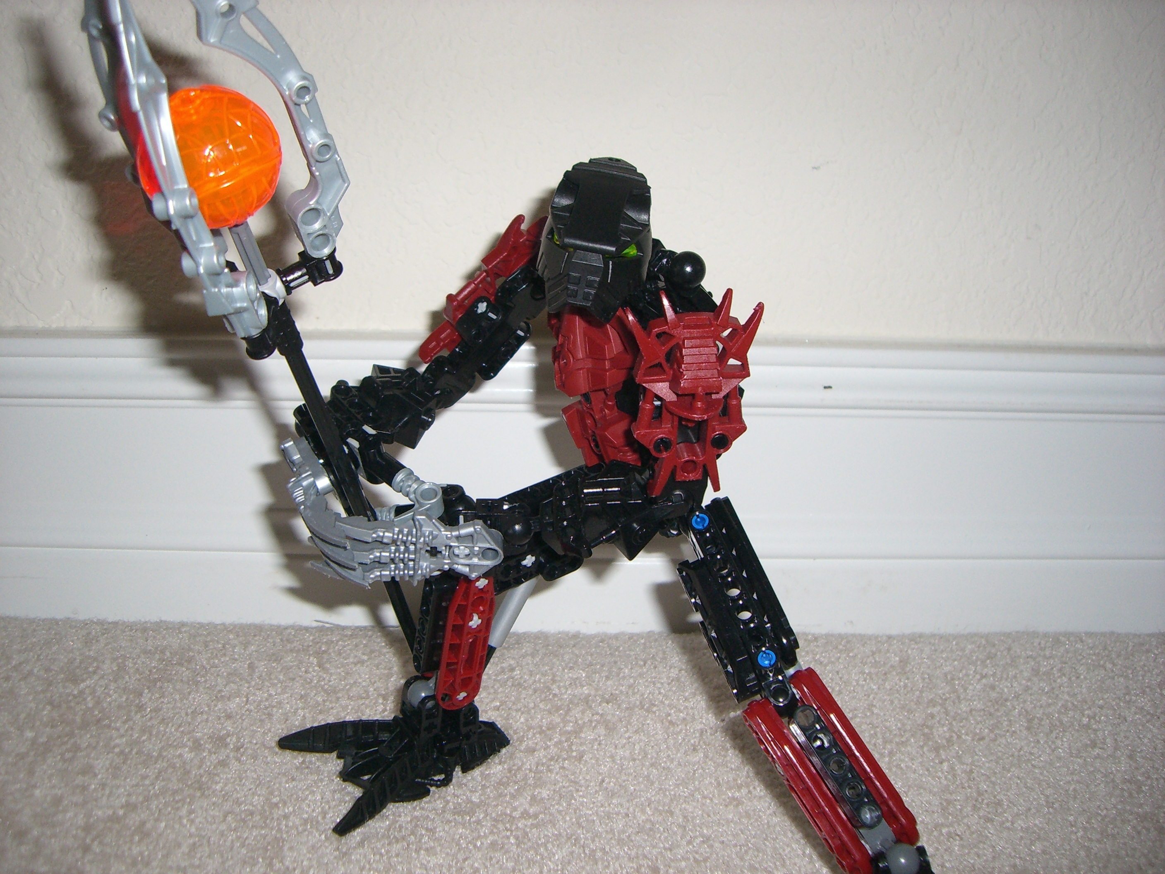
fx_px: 1279
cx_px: 582
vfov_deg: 37.7
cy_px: 437
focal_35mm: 38
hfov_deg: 49.0
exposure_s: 1/60
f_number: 2.7
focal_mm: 6.2
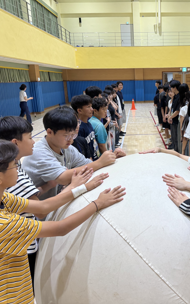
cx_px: 156
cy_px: 152
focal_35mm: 34
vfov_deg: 56.7
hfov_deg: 35.9
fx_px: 282
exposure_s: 1/120
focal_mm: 6.76
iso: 160
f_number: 1.78
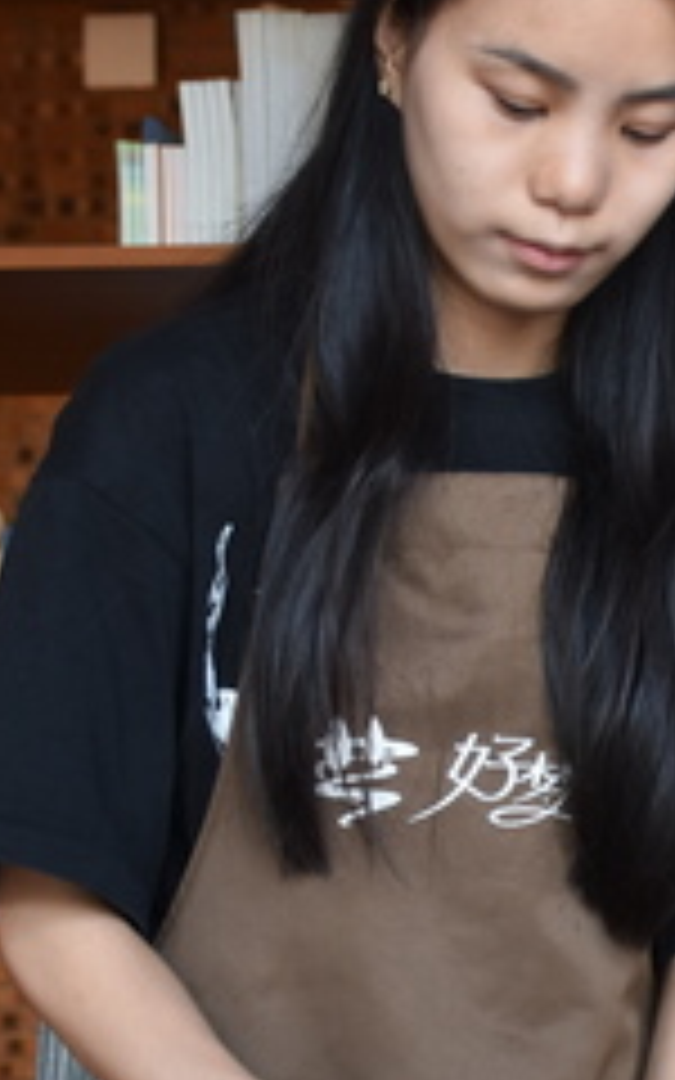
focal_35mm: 153
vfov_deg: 13.6
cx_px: 950
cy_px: 783
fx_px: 4503
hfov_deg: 8.4
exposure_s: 1/80
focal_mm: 32
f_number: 4.5
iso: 500
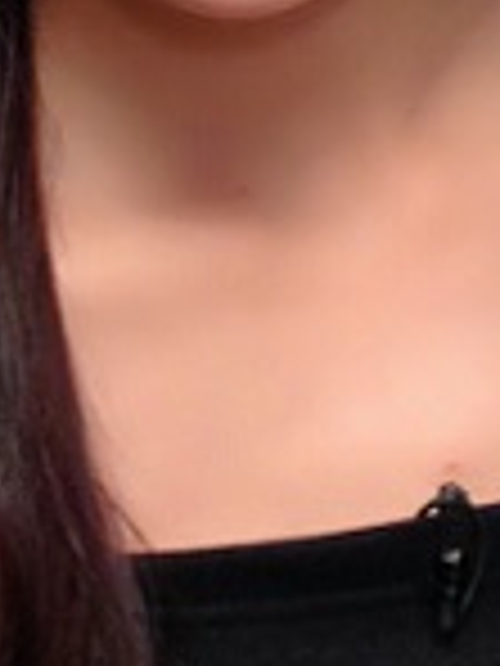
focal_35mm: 178
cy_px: 248
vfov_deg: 11.1
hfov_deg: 8.3
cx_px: 191
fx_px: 3428
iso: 125
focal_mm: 4.12
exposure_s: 1/20
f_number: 2.4
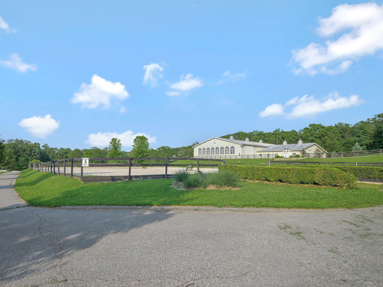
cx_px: 192
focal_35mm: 20
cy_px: 144
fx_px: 221
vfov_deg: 66.0
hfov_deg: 81.7
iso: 200
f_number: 2.8
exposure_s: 1/1600
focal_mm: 10
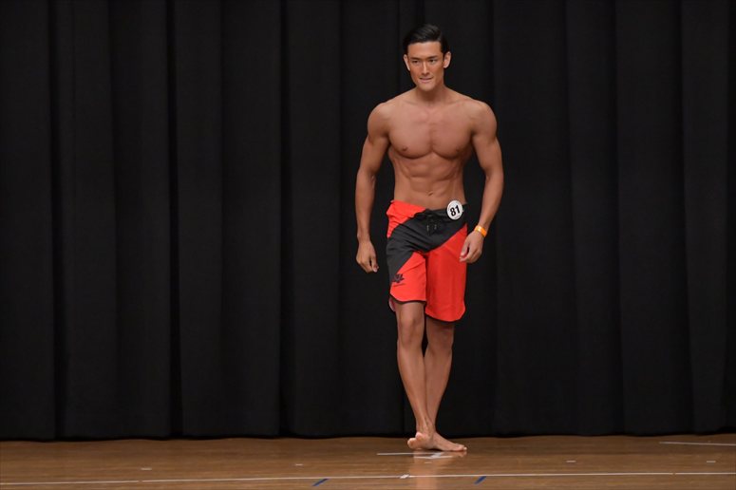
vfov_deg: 5.1
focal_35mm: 270
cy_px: 245
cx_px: 368
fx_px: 5517
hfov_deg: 7.6
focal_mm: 180
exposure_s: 1/400
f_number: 5.6
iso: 6400
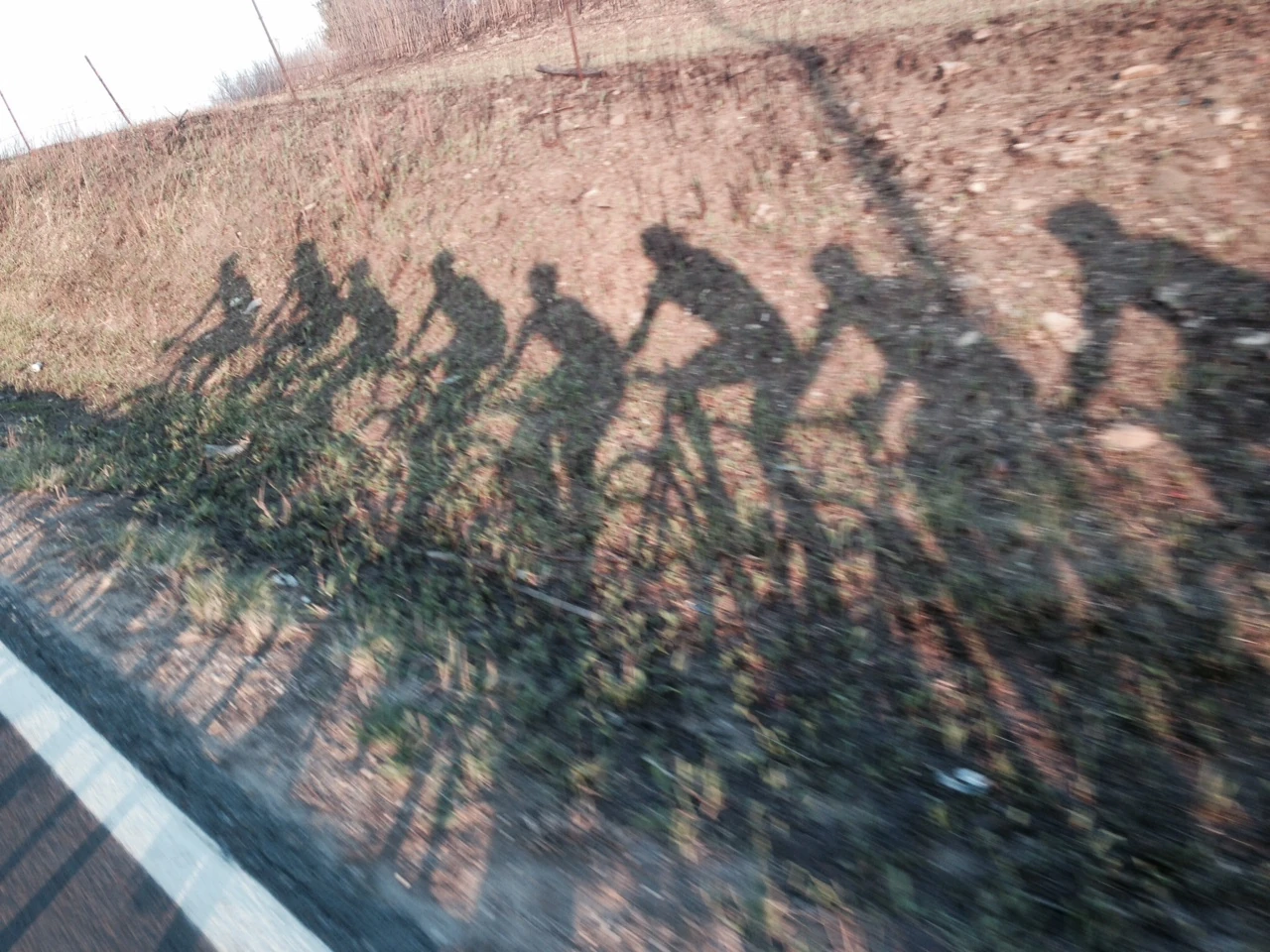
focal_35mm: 33
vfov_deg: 42.9
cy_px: 476
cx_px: 635
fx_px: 1211
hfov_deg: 55.4
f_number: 2.4
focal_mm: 4.12
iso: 50
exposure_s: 1/131
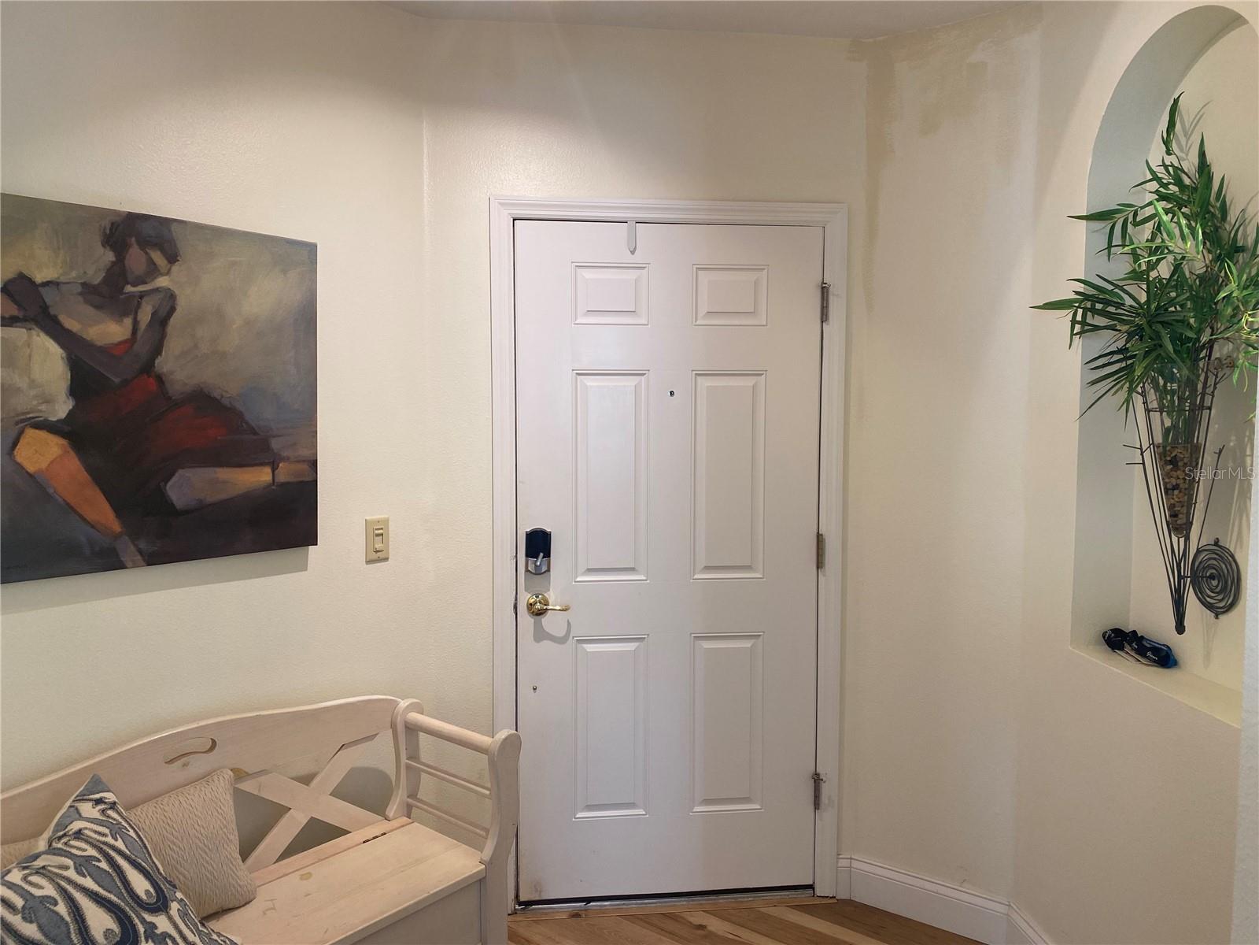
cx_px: 630
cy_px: 472
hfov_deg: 67.3
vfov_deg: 53.1
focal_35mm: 26
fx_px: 946
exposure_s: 1/60
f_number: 1.8
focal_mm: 4.25
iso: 80
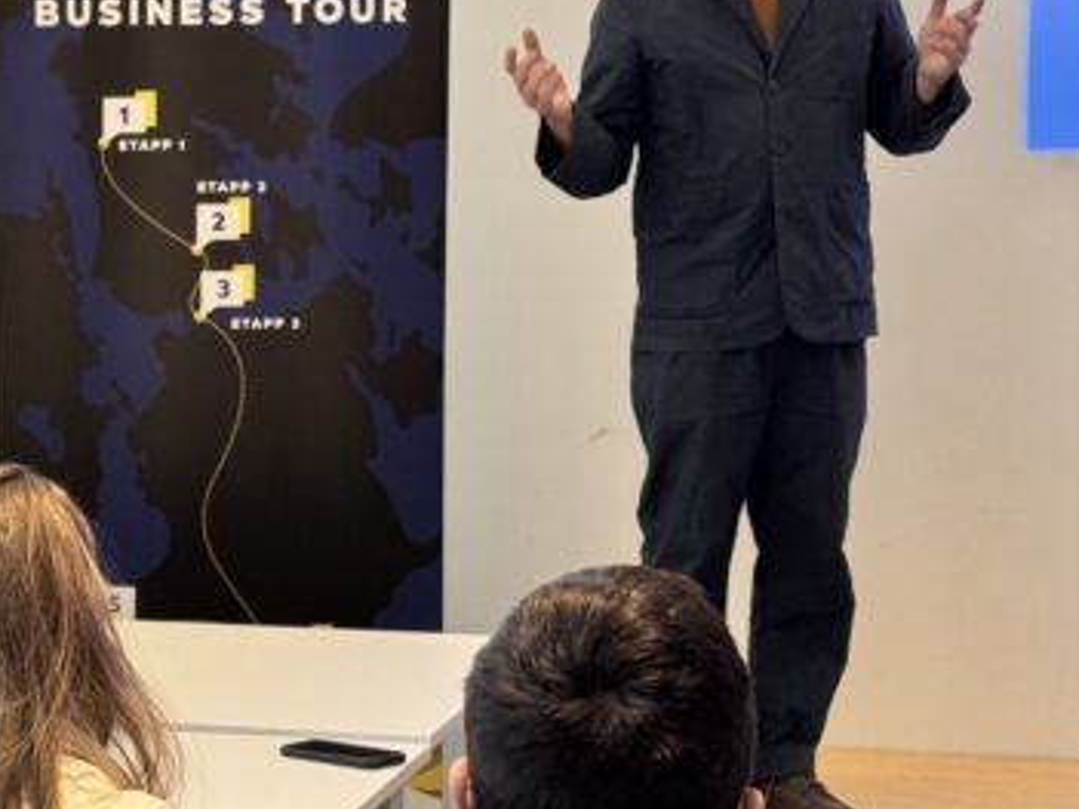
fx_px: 3272
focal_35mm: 105
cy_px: 523
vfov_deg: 14.1
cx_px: -6
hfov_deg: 18.2
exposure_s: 1/55
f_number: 1.78
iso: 250
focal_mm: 6.76
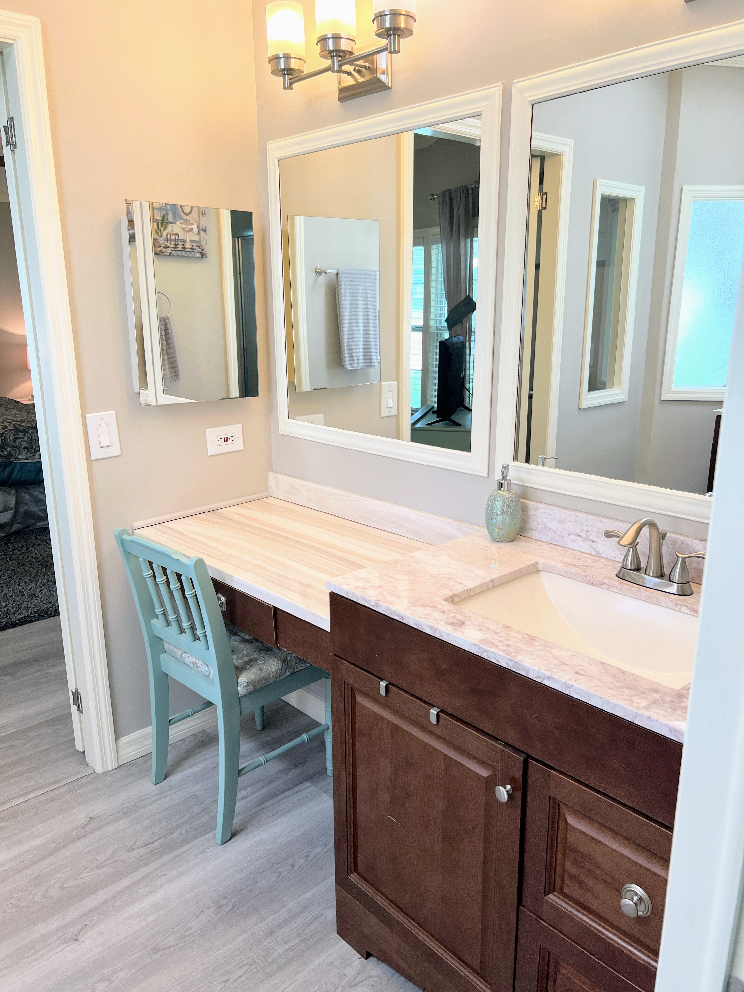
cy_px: 496
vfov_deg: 67.3
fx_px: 745
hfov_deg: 53.1
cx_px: 372
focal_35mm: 26
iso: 64
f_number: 1.5
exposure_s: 1/120
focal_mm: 5.7
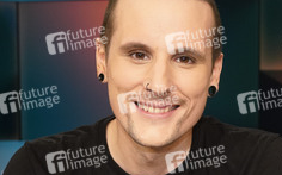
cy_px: 130
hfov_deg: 27.8
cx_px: 164
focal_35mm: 74
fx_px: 568
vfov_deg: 17.5
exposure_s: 1/160
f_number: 5
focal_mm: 38
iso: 2000
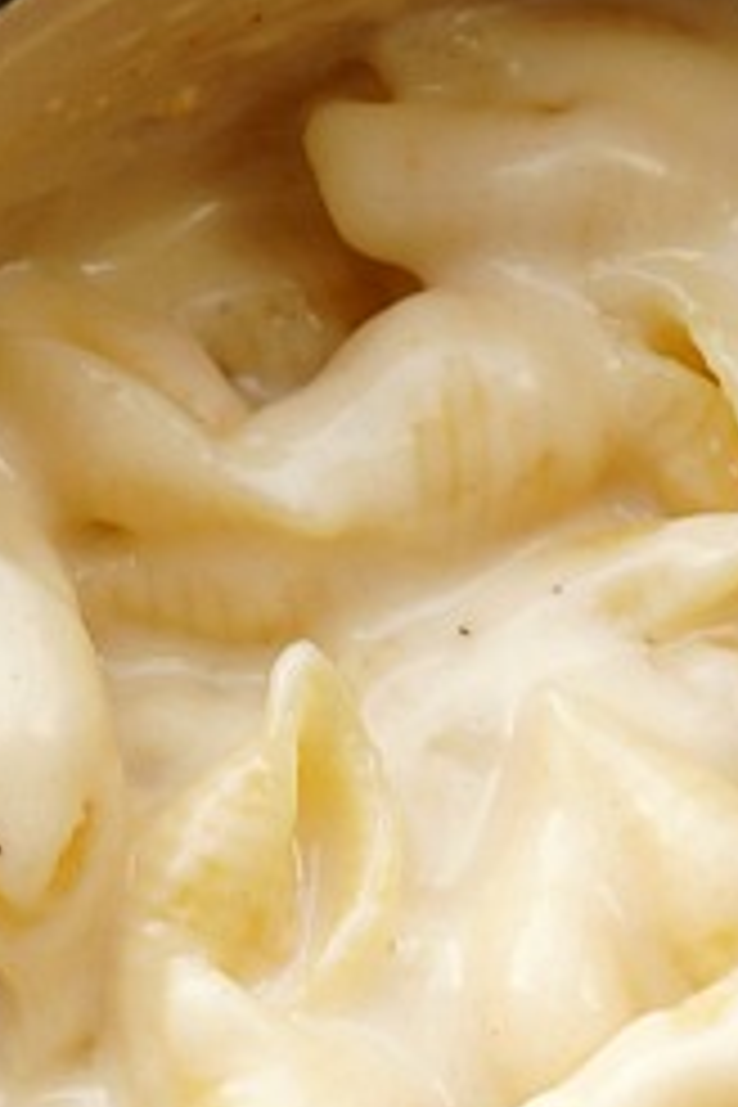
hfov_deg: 4.0
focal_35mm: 344
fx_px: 10577
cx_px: 580
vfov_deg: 5.9
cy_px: 1703
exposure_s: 1/80
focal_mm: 50
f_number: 3.5
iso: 100
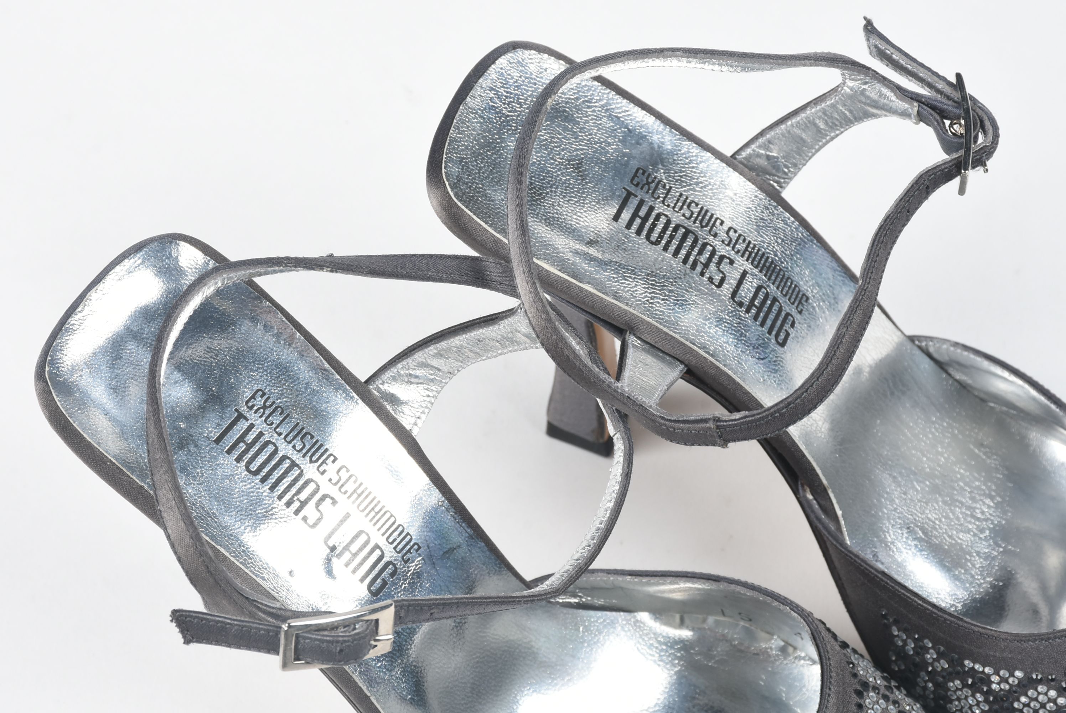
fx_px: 4000
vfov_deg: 10.2
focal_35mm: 135
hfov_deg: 15.2
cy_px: 356
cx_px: 533
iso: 200
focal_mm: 90
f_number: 14
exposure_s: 1/125
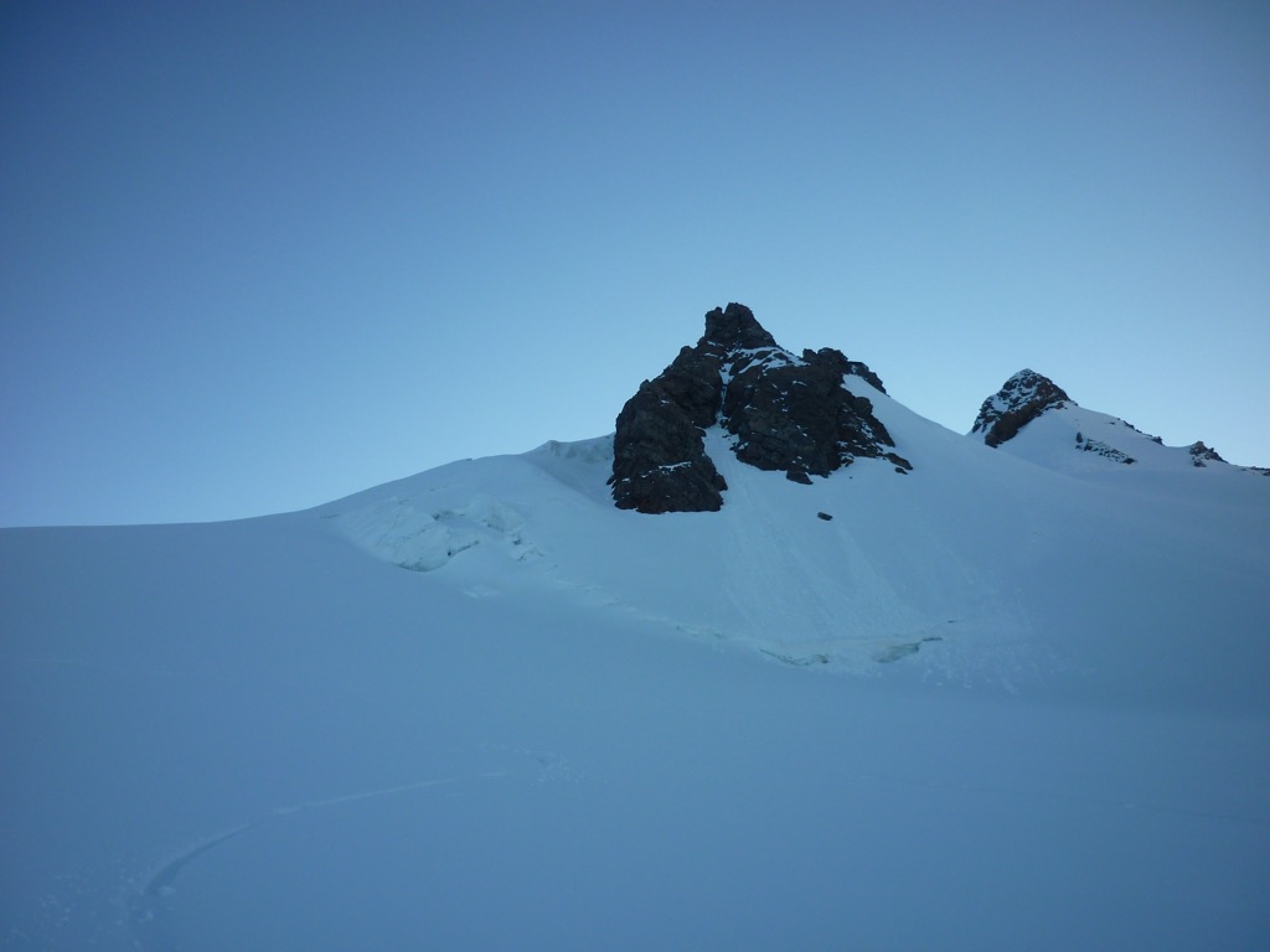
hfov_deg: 55.4
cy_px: 476
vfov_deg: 42.9
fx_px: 1211
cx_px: 635
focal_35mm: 33
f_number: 2.8
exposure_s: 1/500
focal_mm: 5.5
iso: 80
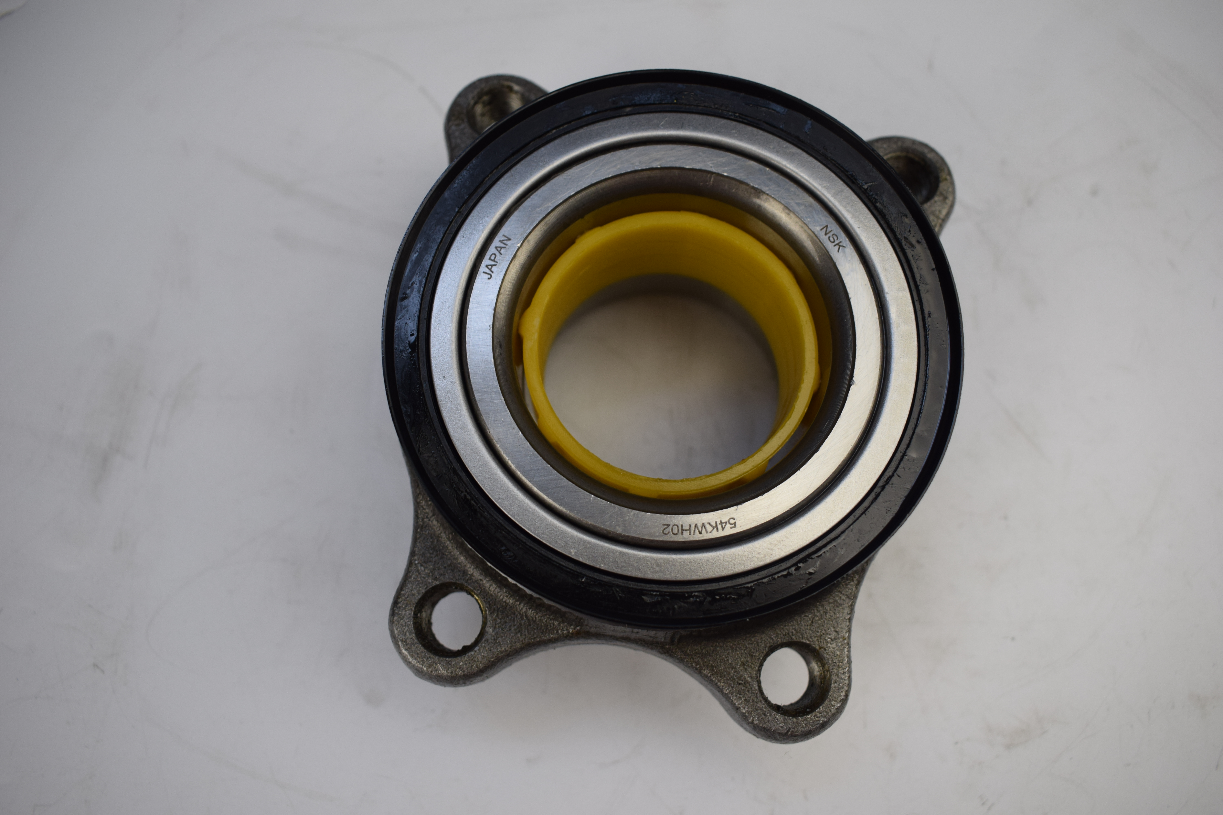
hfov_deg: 61.9
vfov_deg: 43.6
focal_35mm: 30
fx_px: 1019
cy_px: 408
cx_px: 612
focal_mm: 20
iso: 400
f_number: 5.6
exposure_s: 1/125
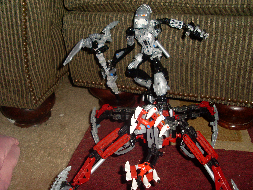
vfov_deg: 37.7
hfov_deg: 49.0
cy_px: 95
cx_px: 126
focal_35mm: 38
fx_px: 278
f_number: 7.7
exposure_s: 1/45
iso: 100
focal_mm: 6.3
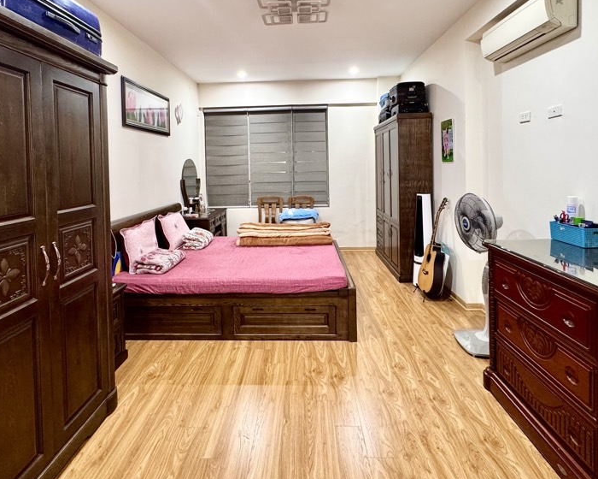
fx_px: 354
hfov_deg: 80.4
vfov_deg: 66.8
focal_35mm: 20
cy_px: 174
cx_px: 291
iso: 250
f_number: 2.2
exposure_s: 1/50
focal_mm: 2.22
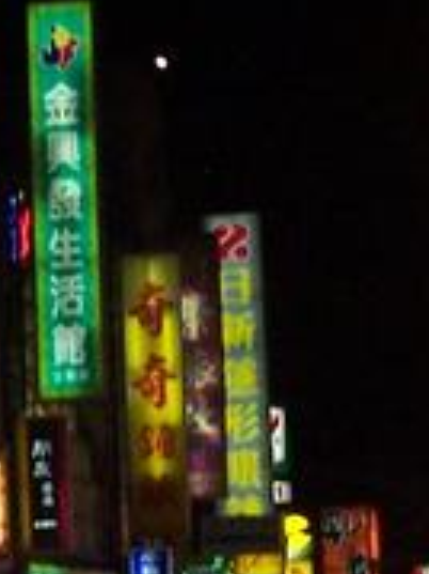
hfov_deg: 7.8
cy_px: 640
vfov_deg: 10.2
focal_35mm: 191
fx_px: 3160
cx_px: 211
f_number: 2.8
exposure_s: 1/60
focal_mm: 6.3
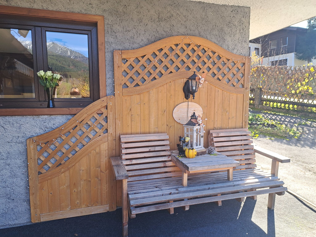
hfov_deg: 71.6
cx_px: 158
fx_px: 219
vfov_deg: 56.8
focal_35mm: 24
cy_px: 118
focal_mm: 5.23
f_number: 1.8
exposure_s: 1/100
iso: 50
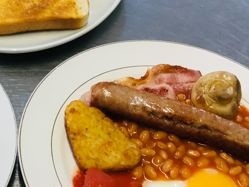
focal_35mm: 65
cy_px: 100
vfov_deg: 22.6
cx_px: 12
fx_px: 468
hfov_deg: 28.4
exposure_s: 1/33
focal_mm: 3.3
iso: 50
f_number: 2.4
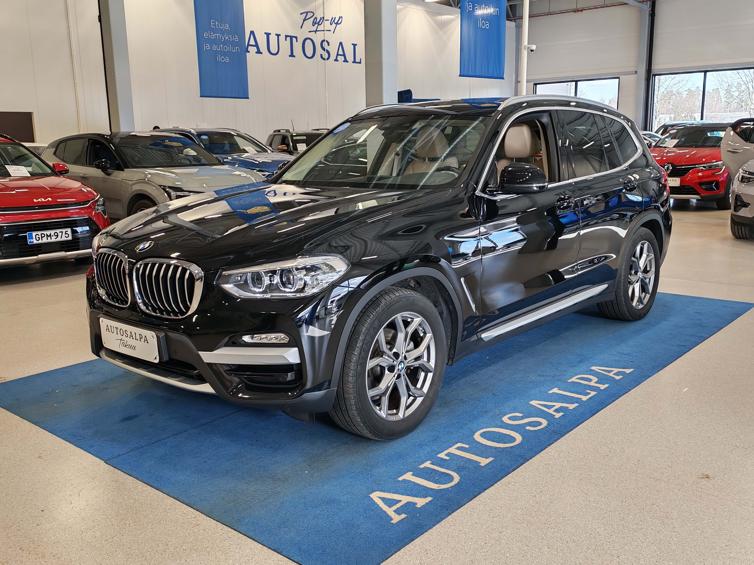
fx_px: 741
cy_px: 282
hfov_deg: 54.0
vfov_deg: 41.8
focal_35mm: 34
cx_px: 377
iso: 100
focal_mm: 6.12
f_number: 1.9
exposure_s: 1/100
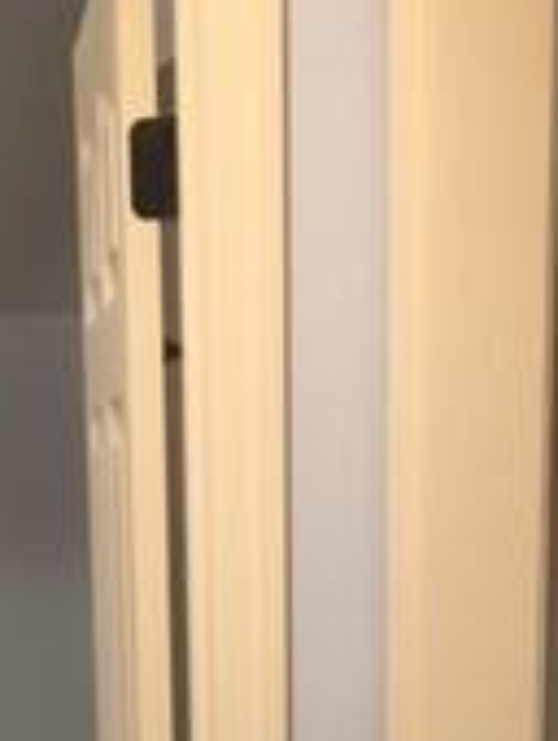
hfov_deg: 13.6
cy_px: 1277
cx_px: 161
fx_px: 2337
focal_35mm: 109
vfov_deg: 15.7
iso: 125
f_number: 2.2
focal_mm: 4.15
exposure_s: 1/30
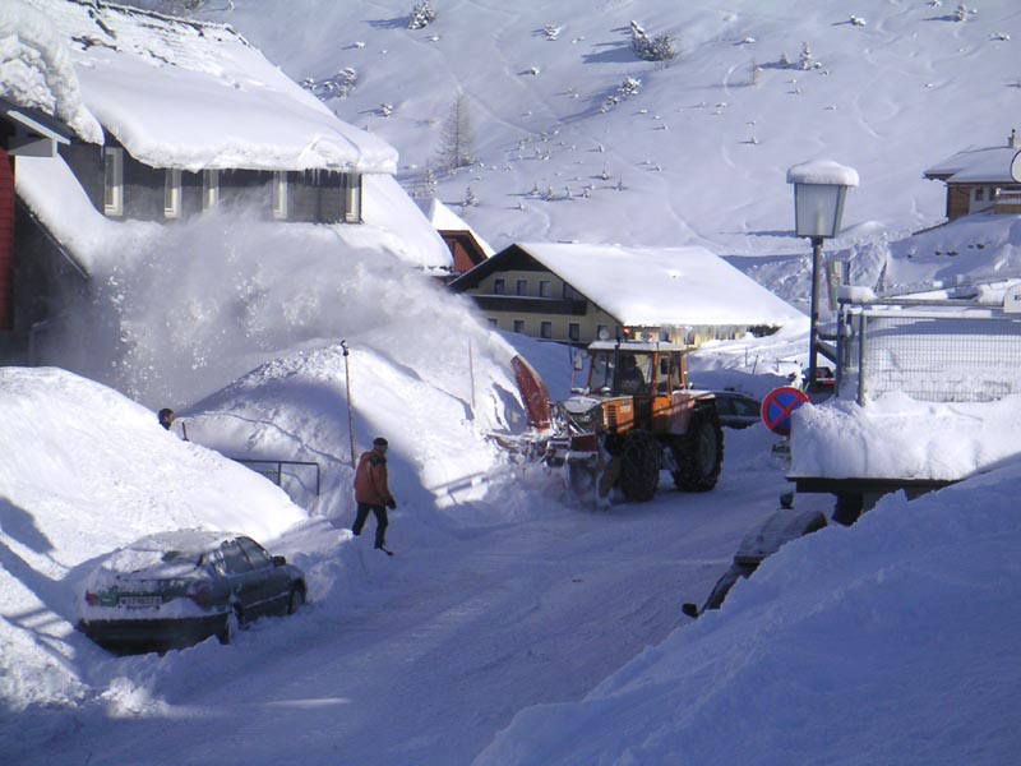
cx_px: 510
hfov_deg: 19.4
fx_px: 2979
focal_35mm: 101
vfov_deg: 14.6
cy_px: 383
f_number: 8
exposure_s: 1/350
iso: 50
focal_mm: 15.7
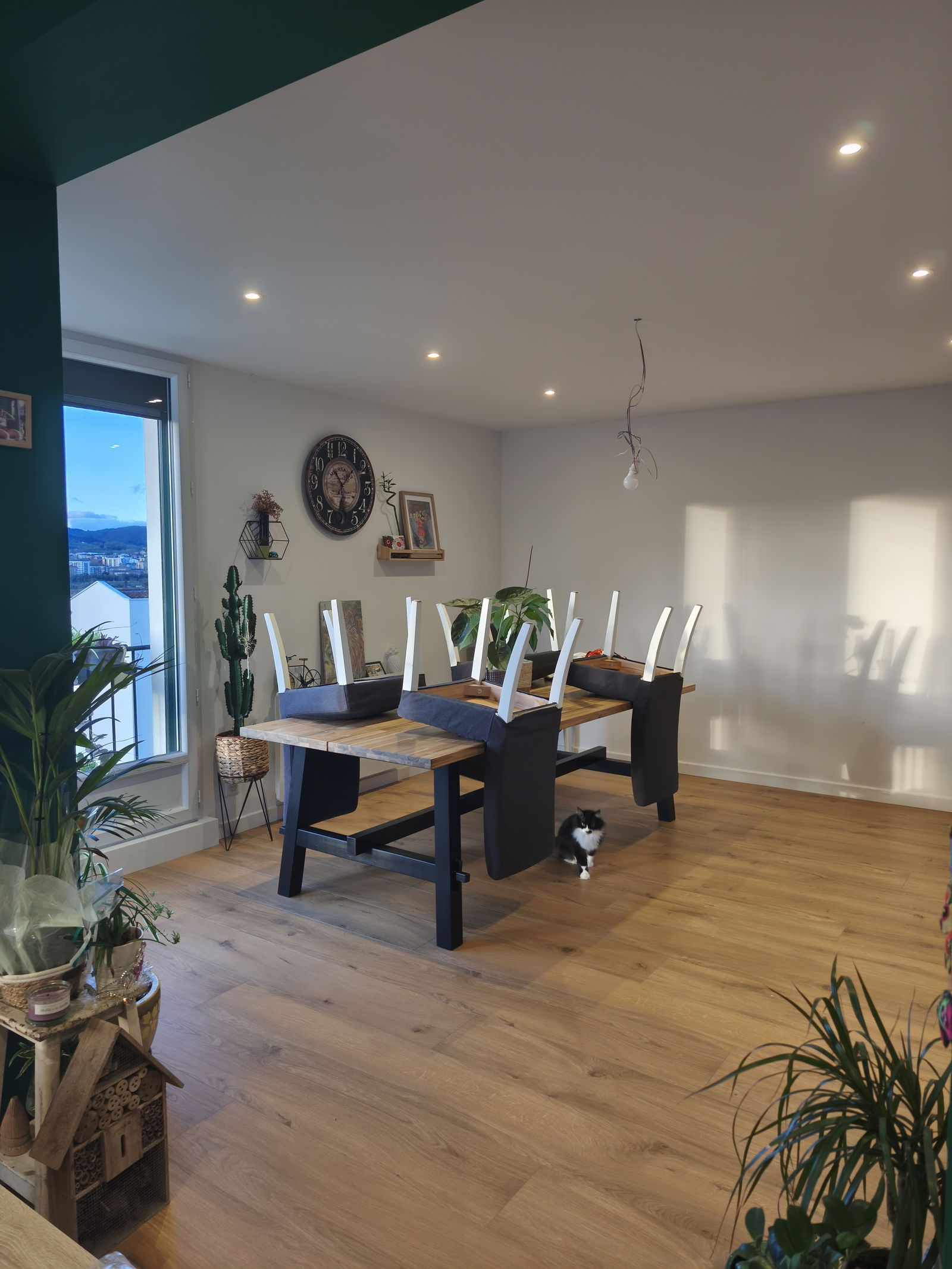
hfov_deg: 58.9
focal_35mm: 23
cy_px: 634
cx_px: 476
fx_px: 843
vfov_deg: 73.9
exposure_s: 1/50
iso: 400
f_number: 1.65
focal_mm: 6.18
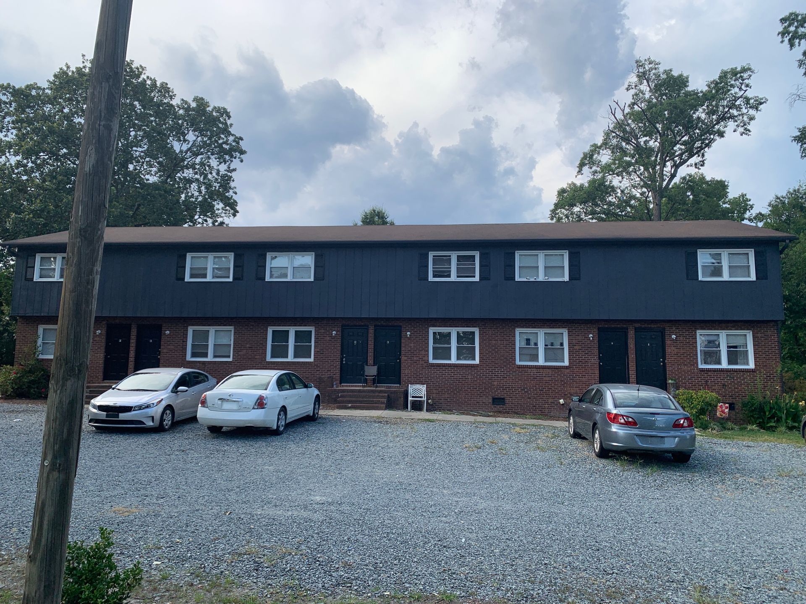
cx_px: 403
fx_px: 605
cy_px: 302
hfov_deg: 67.3
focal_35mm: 26
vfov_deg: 53.1
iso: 25
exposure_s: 1/716
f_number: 1.8
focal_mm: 4.25
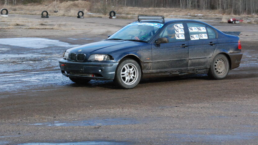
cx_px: 130
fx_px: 684
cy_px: 61
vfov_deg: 12.1
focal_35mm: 100
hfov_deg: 21.4
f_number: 11
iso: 1600
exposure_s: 1/500
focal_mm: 52
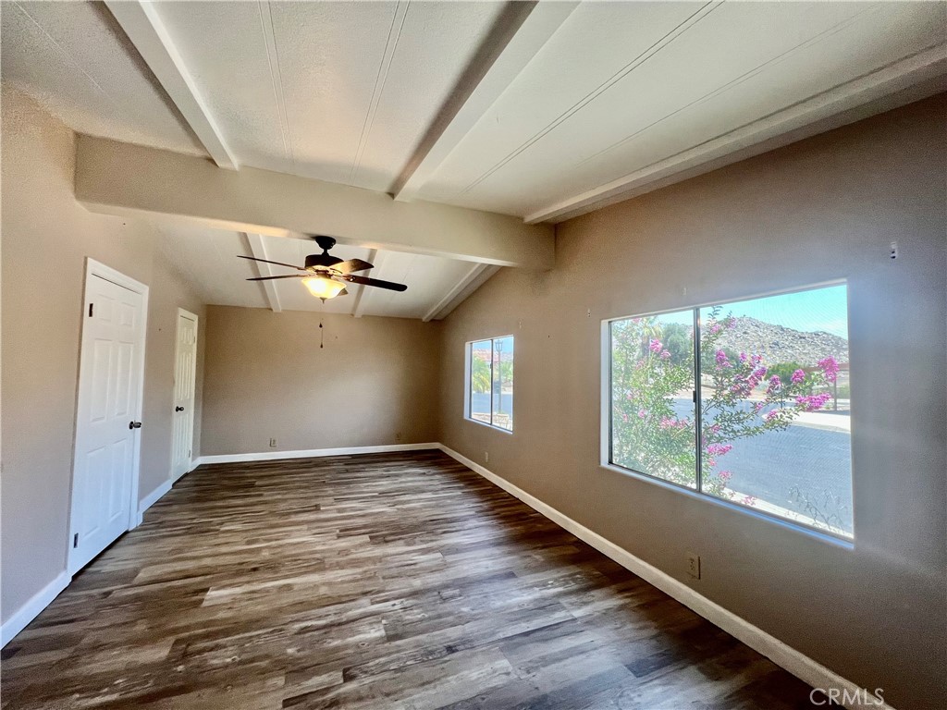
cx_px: 474
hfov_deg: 106.2
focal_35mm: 13
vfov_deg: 89.9
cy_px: 355
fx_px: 356
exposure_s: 1/120
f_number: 1.8
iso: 160
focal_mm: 1.57
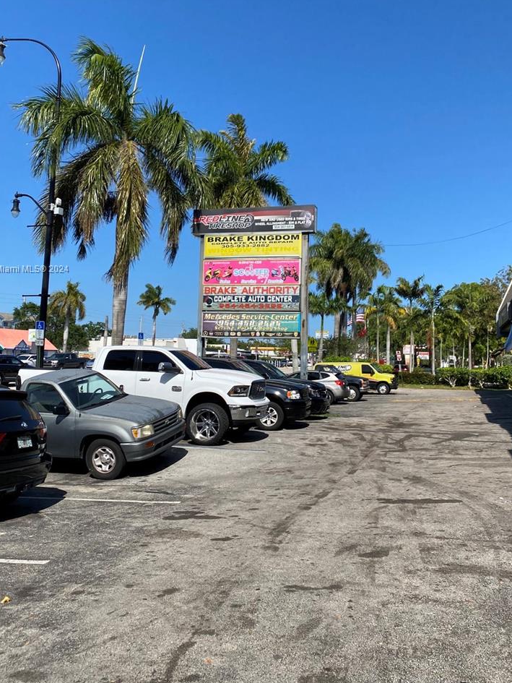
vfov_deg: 54.9
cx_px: 261
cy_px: 270
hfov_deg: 43.0
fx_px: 651
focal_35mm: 33
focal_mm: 4.25
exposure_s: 1/2890
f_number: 1.8
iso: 32
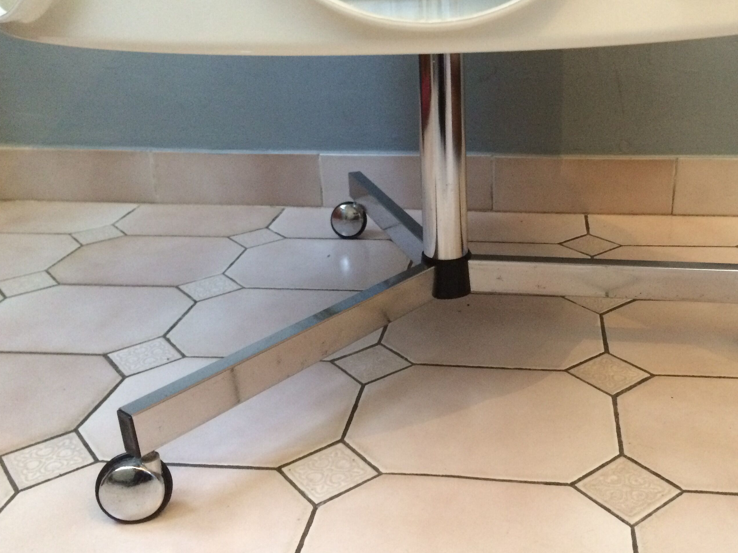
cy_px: 274
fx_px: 789
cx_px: 458
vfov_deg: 38.7
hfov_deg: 49.7
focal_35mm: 37
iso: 250
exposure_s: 1/17
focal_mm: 4.15
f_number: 2.2
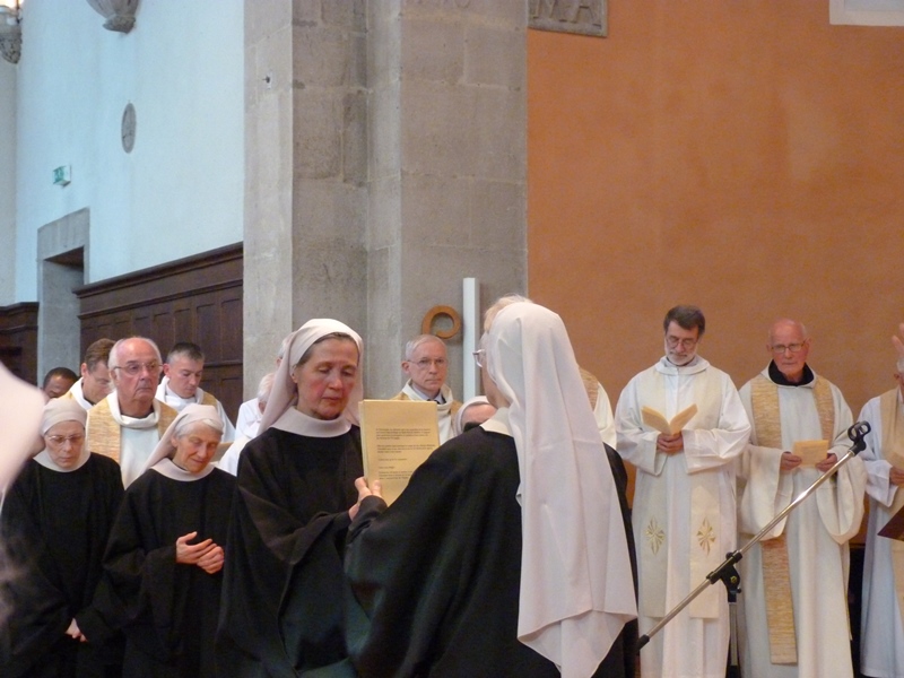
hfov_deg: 29.4
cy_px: 339
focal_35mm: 66
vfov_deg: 22.3
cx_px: 452
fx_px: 1724
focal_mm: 11.8
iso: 800
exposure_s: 1/25
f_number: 3.3
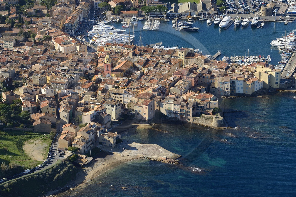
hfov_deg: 16.8
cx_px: 148
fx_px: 1003
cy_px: 98
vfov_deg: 11.2
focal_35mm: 122
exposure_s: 1/1600
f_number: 9
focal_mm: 122
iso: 800
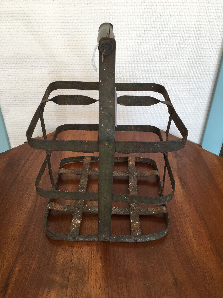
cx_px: 112
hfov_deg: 48.2
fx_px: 249
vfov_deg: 61.7
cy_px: 149
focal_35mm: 29
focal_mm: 4.15
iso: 32
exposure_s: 1/50
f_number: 2.2
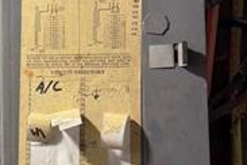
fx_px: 720
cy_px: 97
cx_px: -7
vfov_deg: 13.0
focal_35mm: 105
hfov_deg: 18.9
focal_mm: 6.76
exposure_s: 1/60
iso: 125
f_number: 1.78
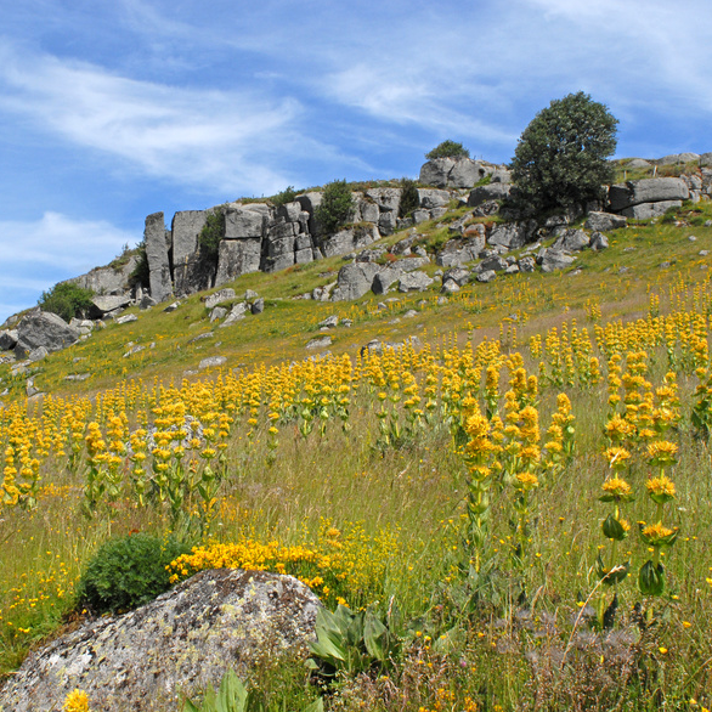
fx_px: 1070
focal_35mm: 46
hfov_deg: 36.5
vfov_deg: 36.8
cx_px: 258
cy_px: 357
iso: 320
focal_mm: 24
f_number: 11
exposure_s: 1/800
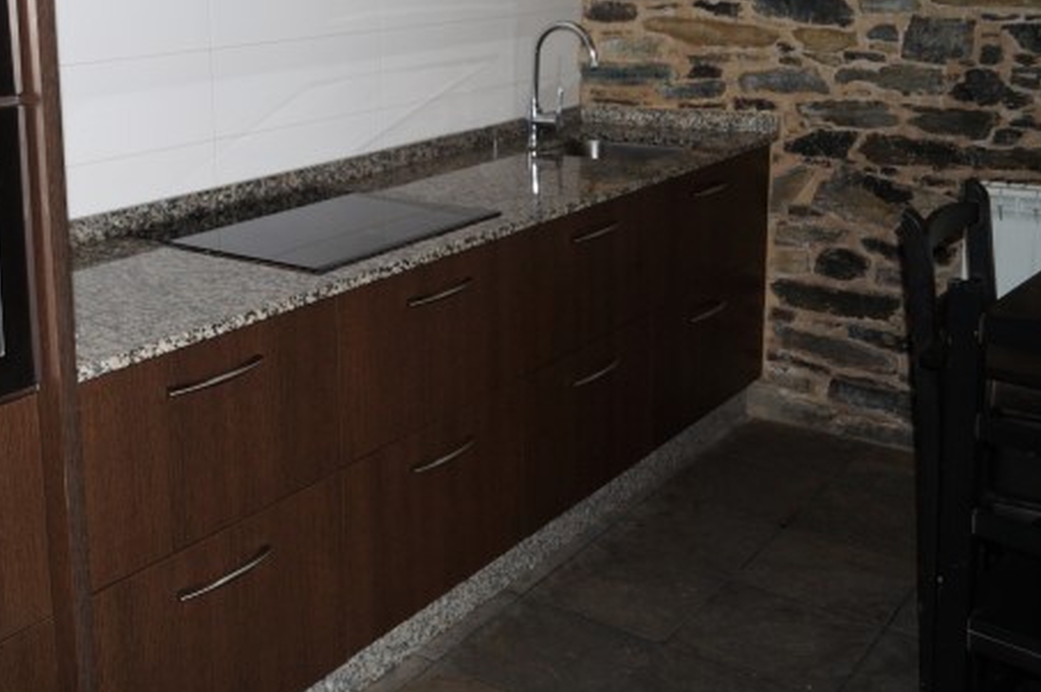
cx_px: 316
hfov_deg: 44.5
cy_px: 147
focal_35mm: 43
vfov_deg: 30.4
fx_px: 1242
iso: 640
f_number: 3.5
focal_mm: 18
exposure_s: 1/100
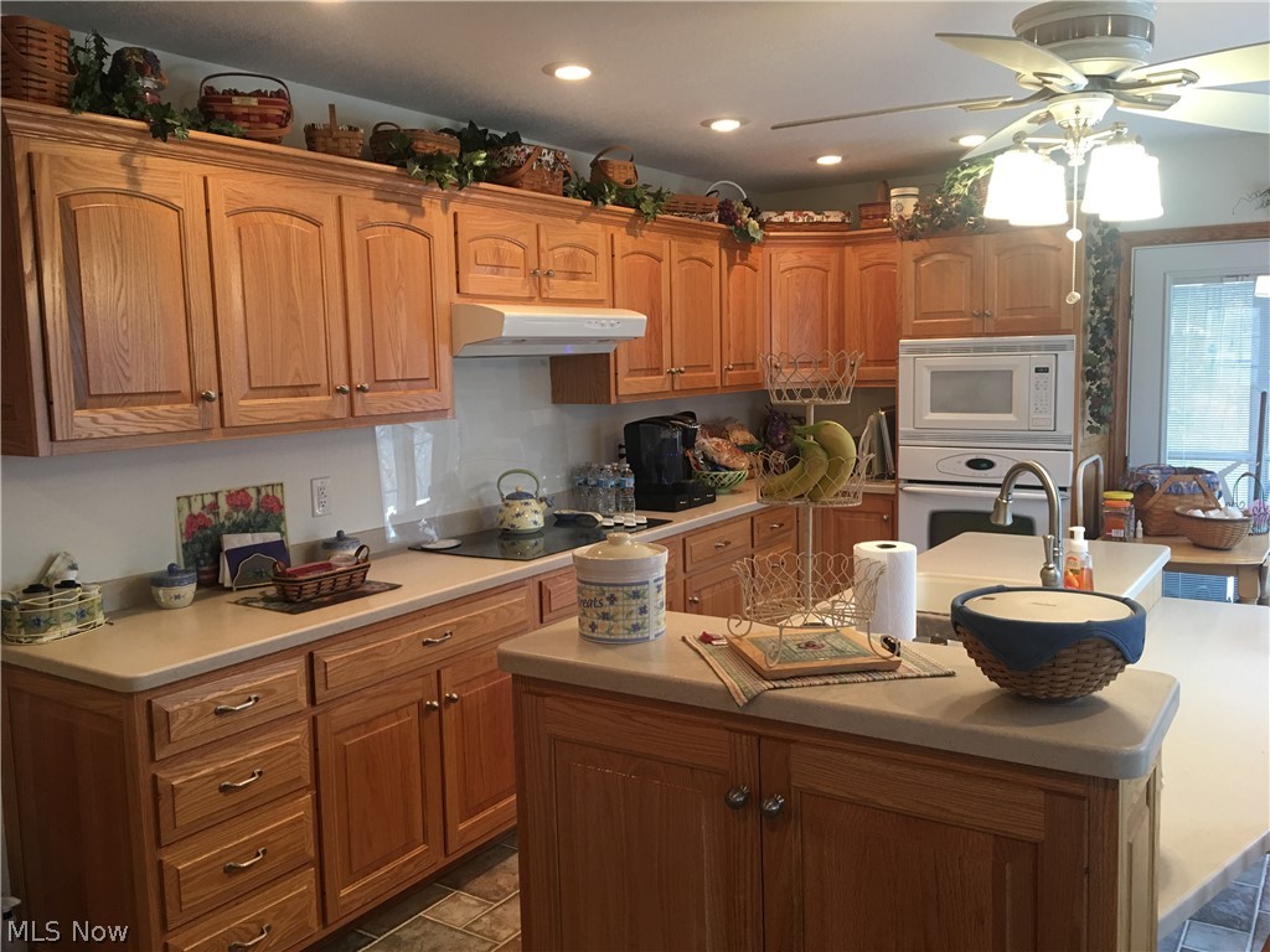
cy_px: 476
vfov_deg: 48.2
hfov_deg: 61.7
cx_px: 635
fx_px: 1064
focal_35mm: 29
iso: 40
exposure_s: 1/15
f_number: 2.2
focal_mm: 4.15
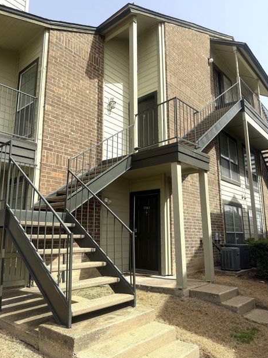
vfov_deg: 67.3
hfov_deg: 53.1
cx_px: 133
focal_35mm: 26
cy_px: 174
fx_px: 268
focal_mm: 6.76
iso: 80
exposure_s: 1/3021
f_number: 1.78
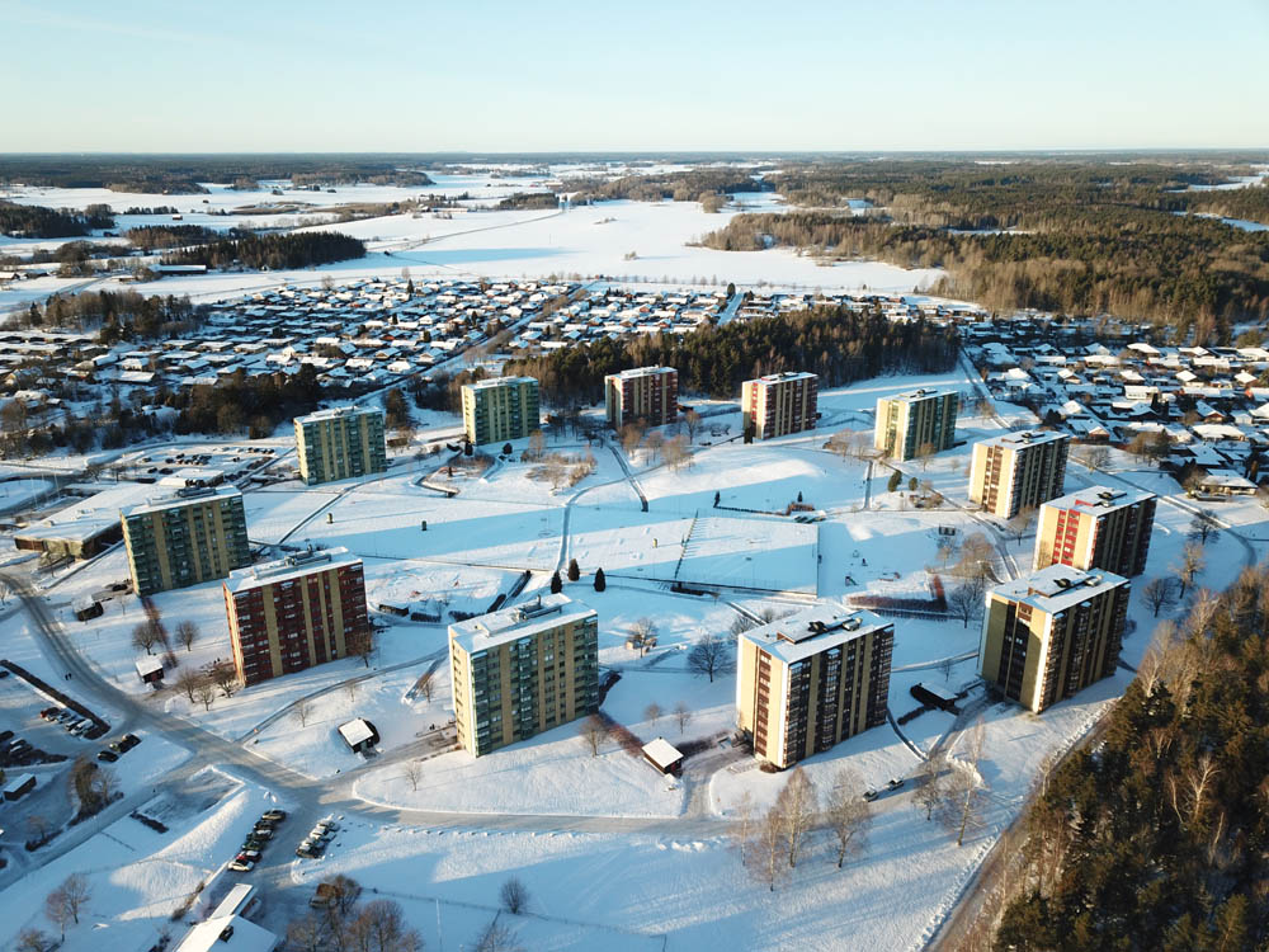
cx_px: 634
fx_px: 953
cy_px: 476
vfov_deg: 53.1
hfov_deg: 67.3
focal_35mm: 26
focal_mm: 4.73
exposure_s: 1/402
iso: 100
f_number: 2.2
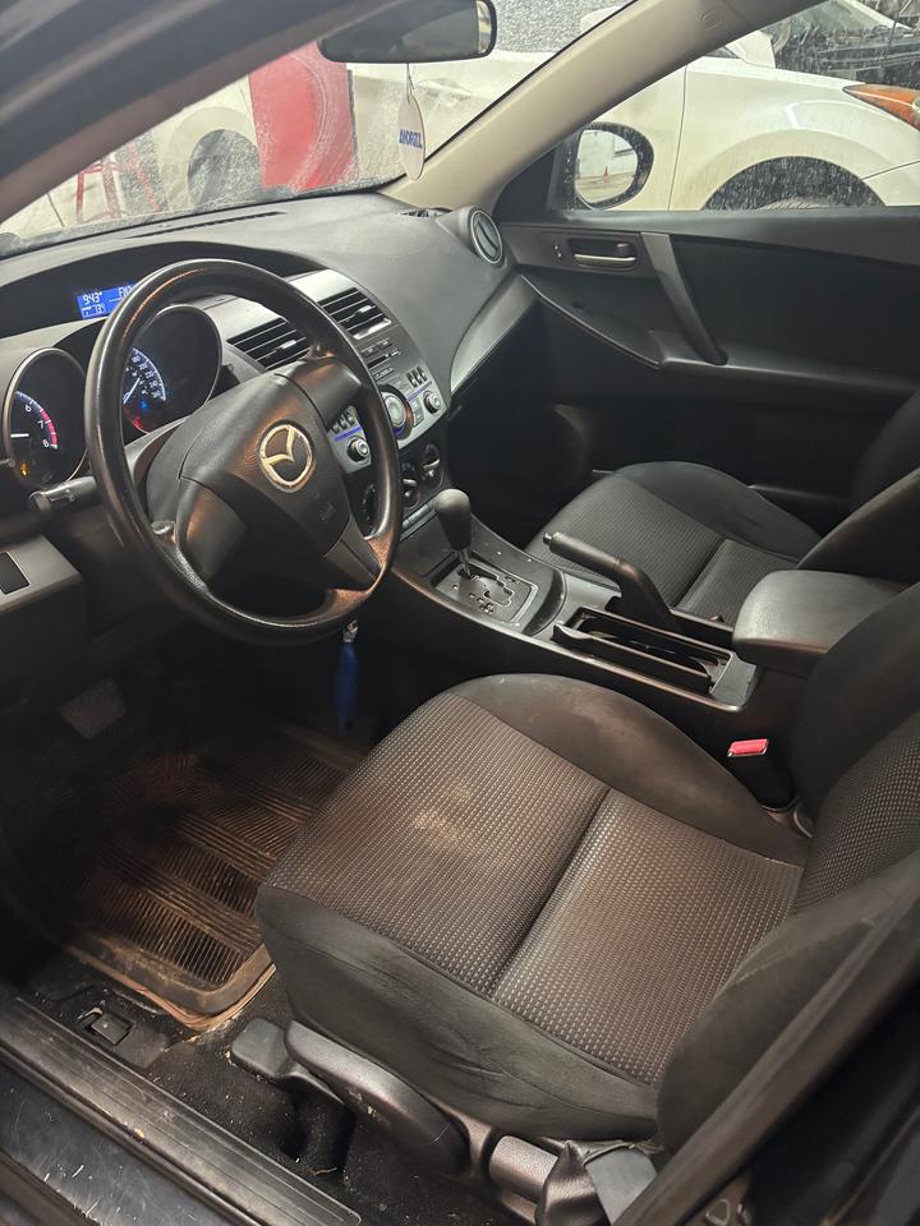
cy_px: 613
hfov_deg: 53.1
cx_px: 460
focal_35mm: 26
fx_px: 921
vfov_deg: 67.3
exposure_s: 1/30
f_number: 1.6
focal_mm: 5.96
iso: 640
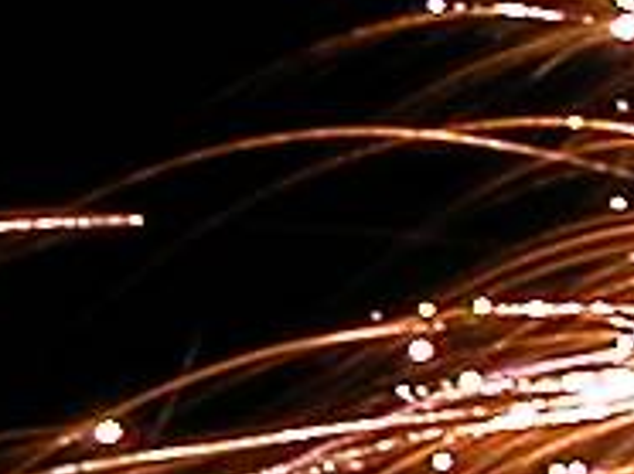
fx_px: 4408
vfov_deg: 5.8
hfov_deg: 8.0
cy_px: 1248
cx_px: -372
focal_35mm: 241
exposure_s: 4
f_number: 8
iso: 100
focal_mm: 8.9
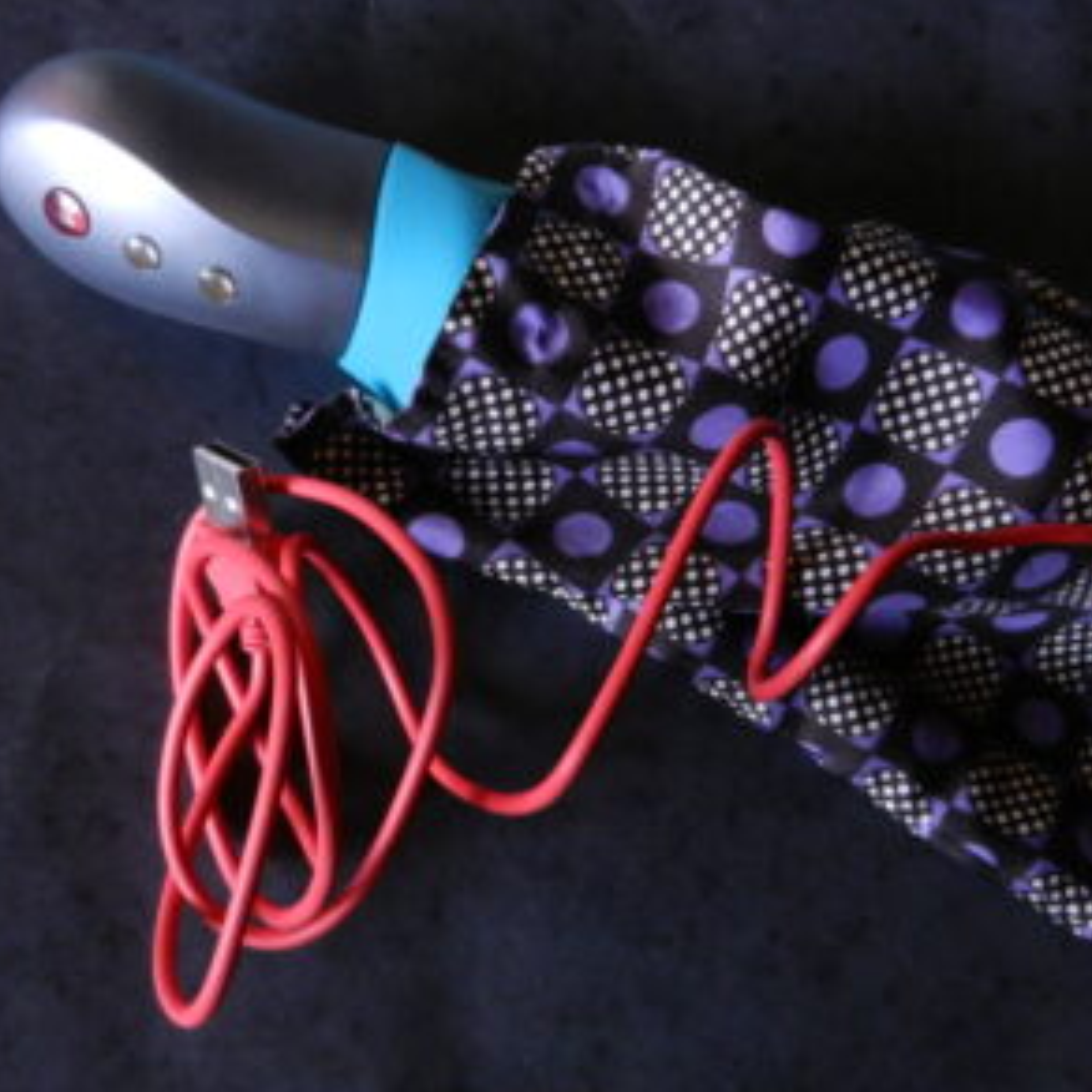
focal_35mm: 40
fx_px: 1428
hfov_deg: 41.8
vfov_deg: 41.9
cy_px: 550
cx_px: 583
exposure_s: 1/20
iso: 800
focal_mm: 5.9
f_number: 3.8
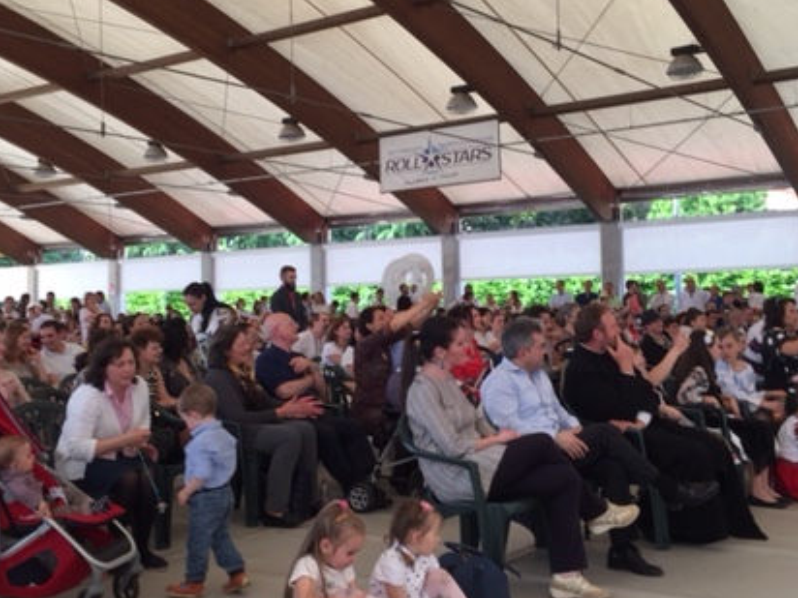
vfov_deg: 32.1
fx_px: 1037
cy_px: 263
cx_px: 366
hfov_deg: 42.0
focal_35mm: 45
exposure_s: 1/105
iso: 32
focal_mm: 4.15
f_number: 2.2
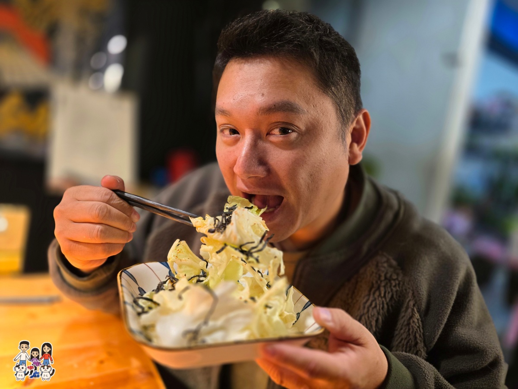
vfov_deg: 58.9
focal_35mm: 23
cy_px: 194
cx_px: 259
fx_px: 344
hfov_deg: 73.9
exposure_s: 1/120
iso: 250
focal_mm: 6.3
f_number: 1.7
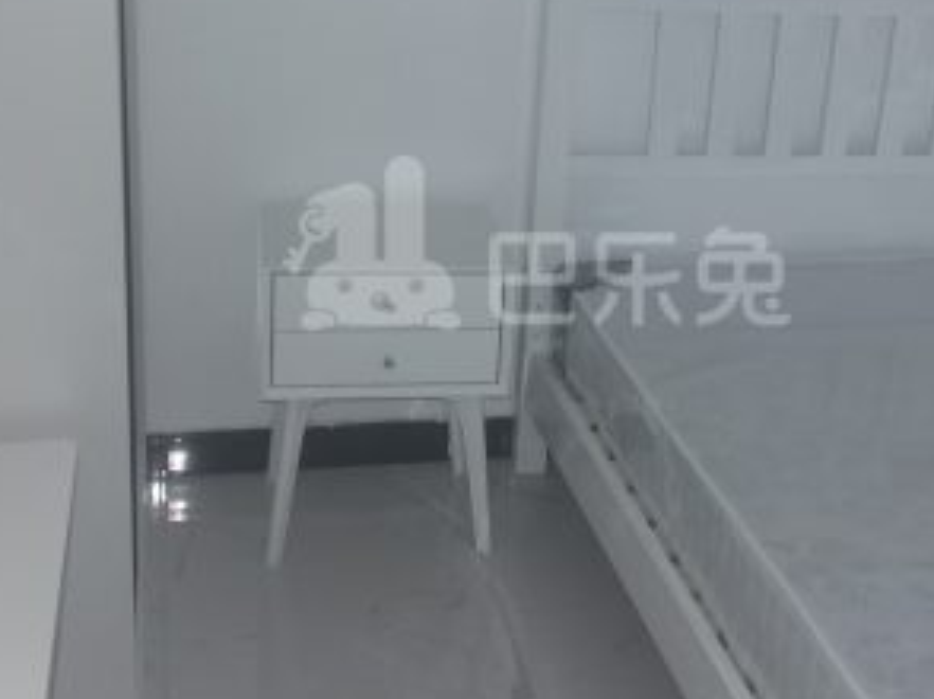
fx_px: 1321
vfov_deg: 29.5
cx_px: 537
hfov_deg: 38.8
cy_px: 245
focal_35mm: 49
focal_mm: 4.4
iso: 500
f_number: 1.8
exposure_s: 1/33.3
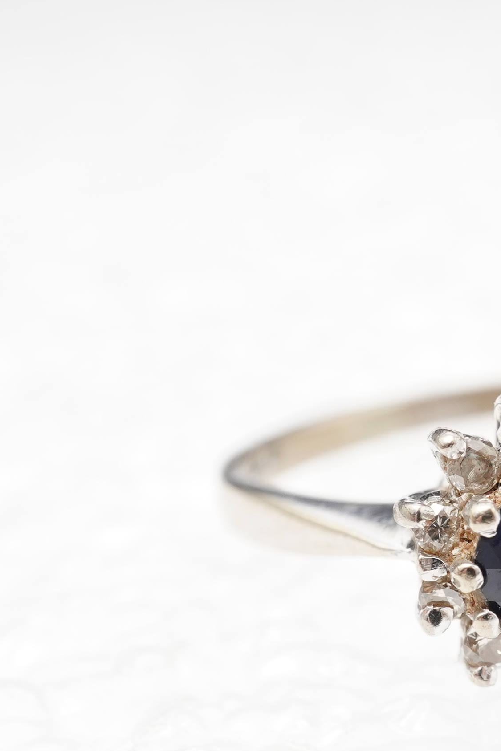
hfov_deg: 12.7
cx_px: 623
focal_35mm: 105
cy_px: 547
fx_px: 2191
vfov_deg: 19.3
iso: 640
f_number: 16
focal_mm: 30
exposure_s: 1/125
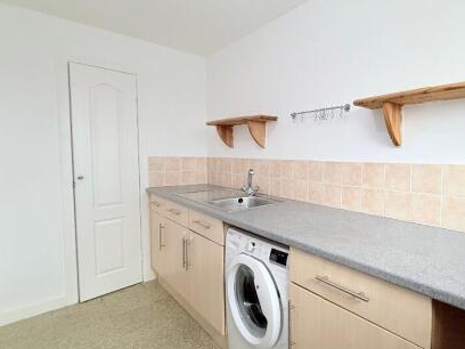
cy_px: 167
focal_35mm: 20
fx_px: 269
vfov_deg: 65.9
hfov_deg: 78.5
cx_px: 317
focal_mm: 2.22
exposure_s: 1/50
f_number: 2.2
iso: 200
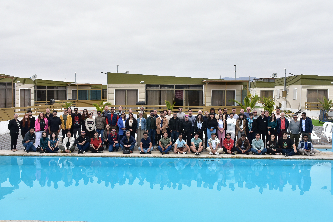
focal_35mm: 34
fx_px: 319
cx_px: 166
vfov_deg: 38.4
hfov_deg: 55.1
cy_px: 111
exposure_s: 1/500
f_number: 11
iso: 400
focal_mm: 23
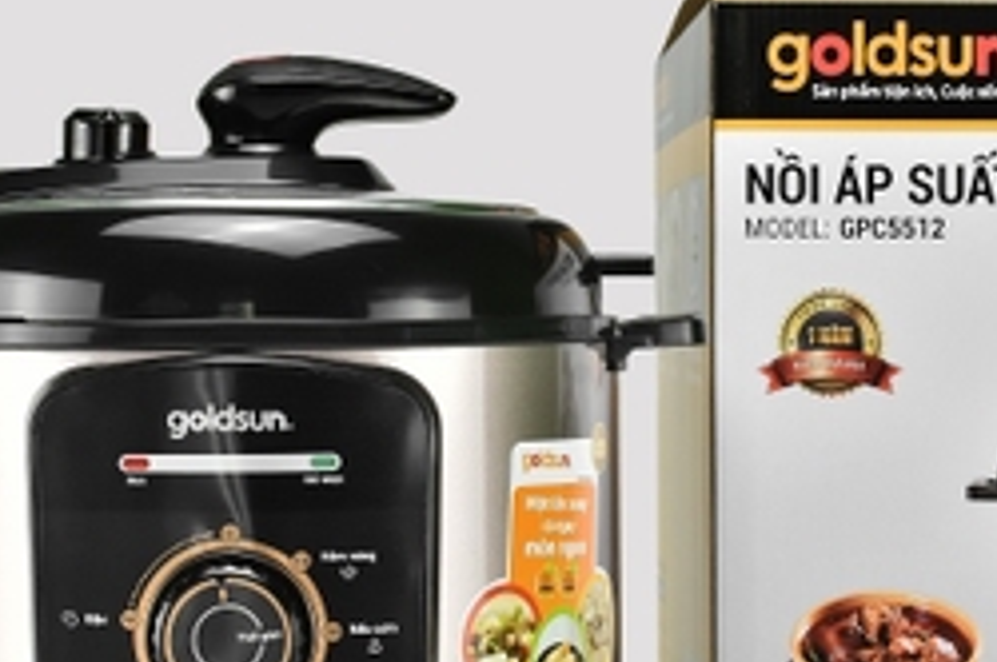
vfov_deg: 13.5
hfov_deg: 20.2
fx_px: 2792
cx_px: 586
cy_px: 343
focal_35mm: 101
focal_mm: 35
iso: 560
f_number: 8
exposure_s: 1/80
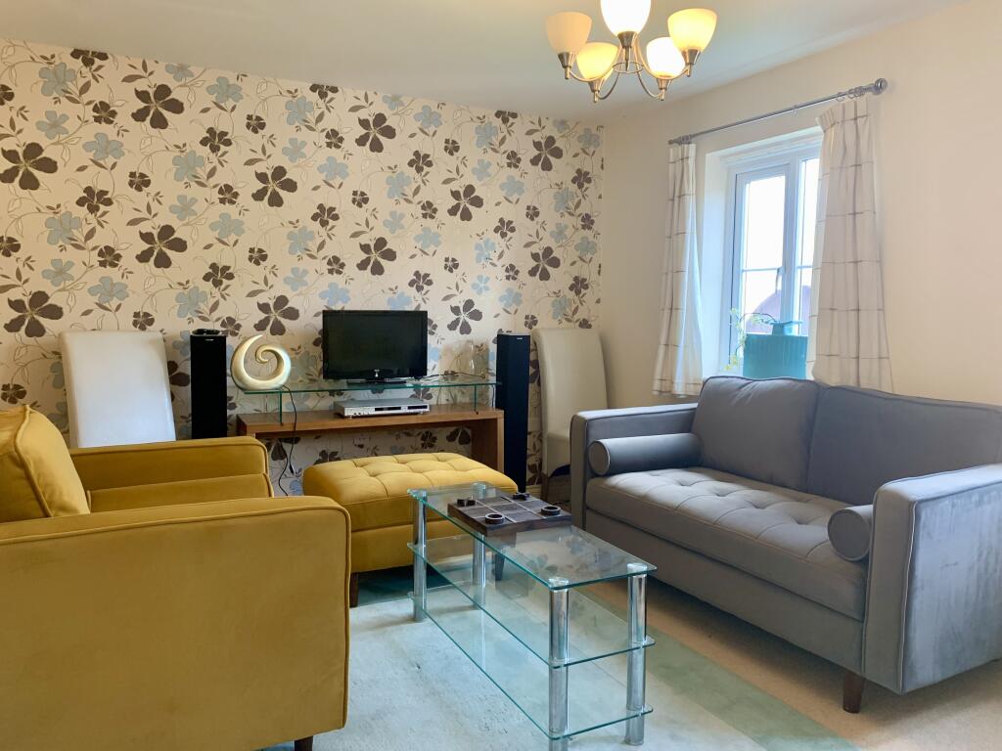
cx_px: 501
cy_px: 376
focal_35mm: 26
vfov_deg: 53.1
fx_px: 753
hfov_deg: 67.3
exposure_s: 1/60
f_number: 1.8
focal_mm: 4.25
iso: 100
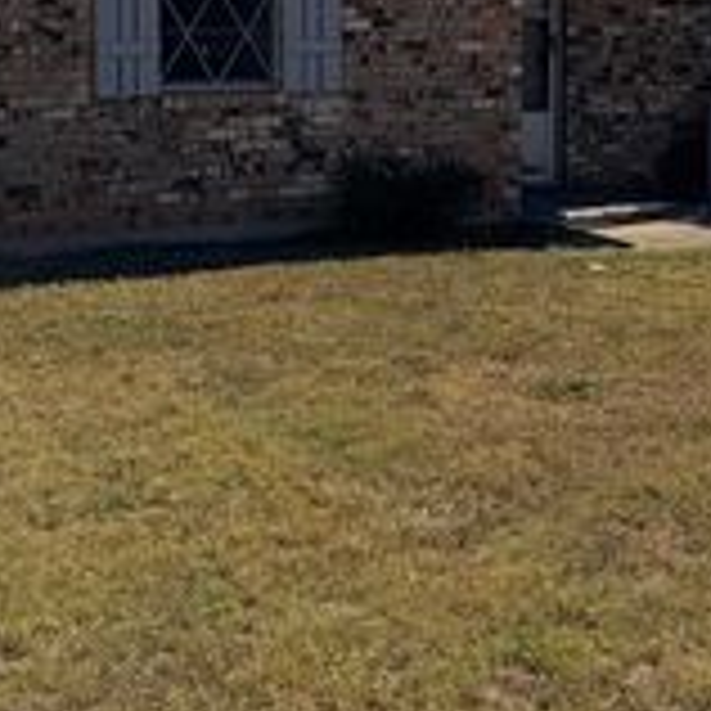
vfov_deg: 24.6
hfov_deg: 25.3
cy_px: 16
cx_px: 576
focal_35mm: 67
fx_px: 1557
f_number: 1.78
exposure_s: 1/6410
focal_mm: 6.76
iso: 80
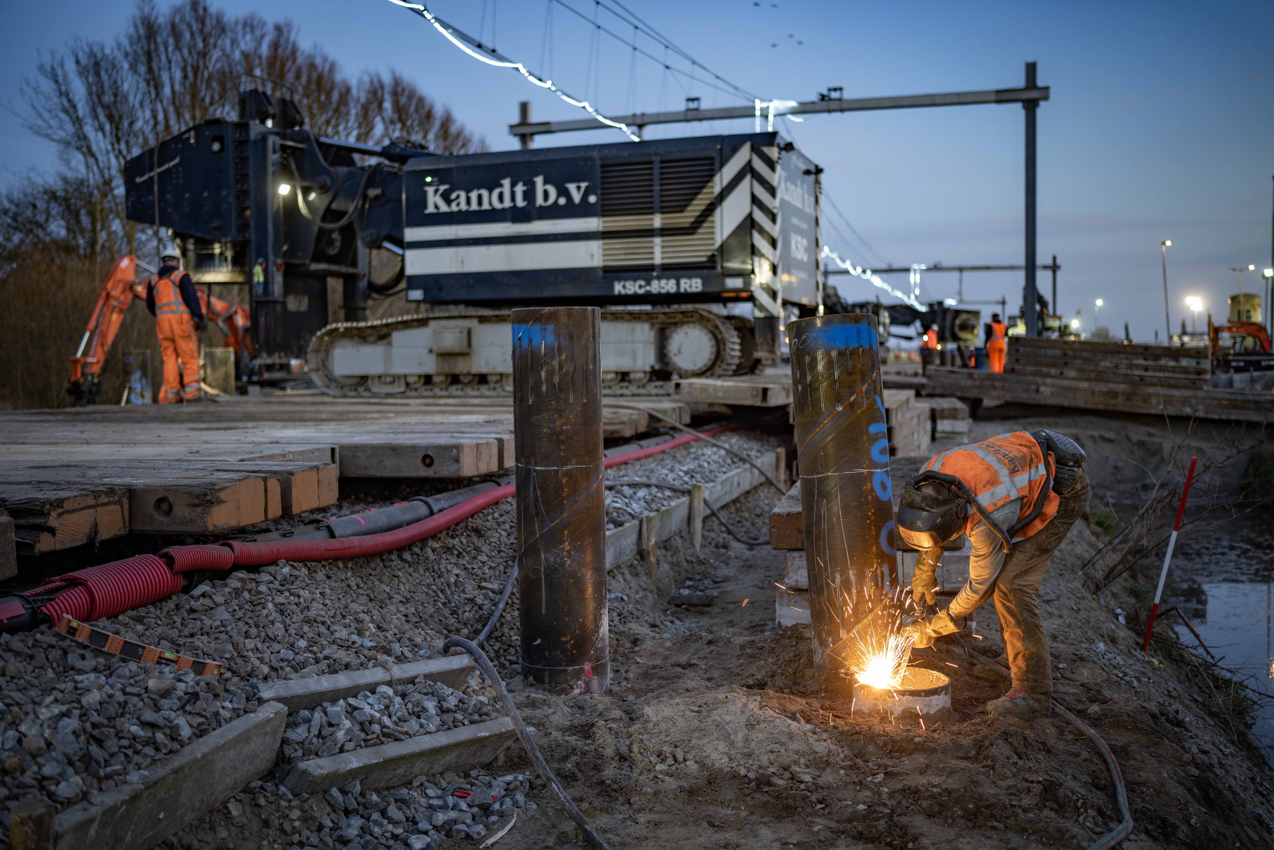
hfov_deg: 54.4
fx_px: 1239
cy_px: 425
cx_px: 637
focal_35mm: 35
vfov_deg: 37.9
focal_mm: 35
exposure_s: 1/30
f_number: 1.4
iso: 200
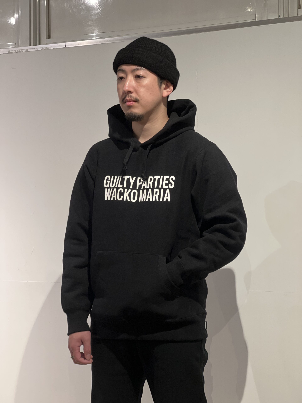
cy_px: 202
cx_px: 151
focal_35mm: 77
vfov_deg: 25.3
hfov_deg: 19.1
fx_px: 896
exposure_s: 1/25
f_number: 2.8
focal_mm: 9
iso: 400
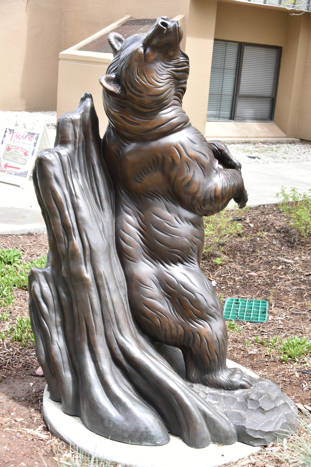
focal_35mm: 48
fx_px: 622
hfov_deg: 28.1
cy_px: 234
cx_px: 156
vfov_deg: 41.1
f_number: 5.6
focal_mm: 48
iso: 100
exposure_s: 1/125
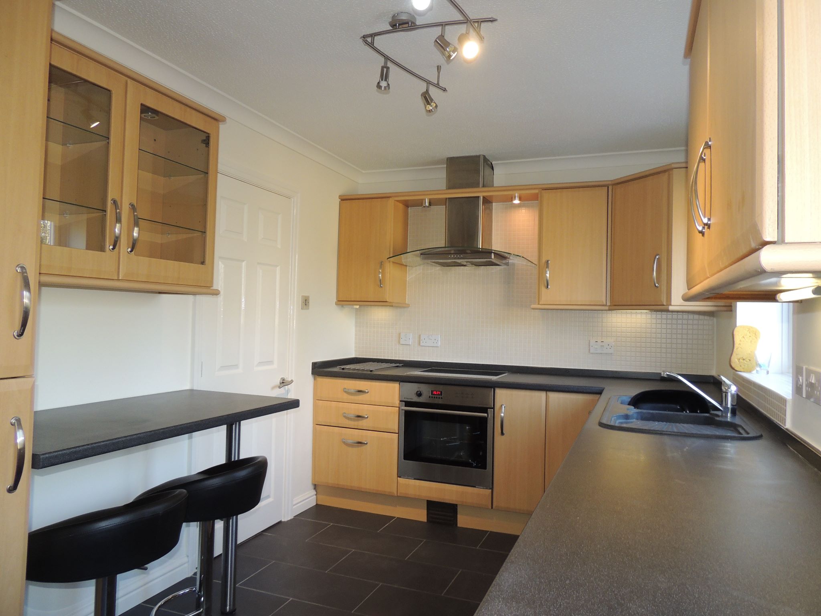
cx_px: 410
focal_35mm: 24
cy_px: 308
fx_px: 569
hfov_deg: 71.6
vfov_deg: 56.8
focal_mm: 4.3
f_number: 3
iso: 200
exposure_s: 1/40
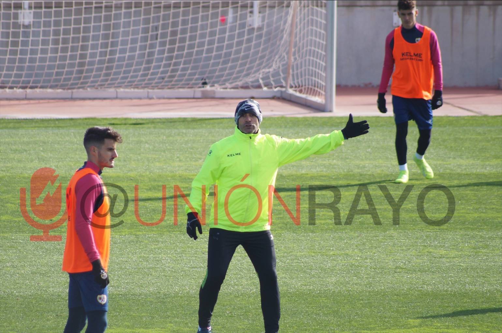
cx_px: 251
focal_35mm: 420
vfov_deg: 3.3
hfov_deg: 4.9
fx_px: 5852
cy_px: 166
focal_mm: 280
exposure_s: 1/640
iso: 200
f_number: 5.6
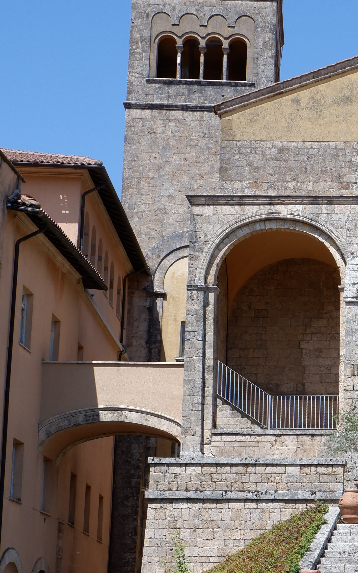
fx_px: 1483
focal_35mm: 95
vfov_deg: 21.7
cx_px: 445
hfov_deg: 13.3
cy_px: 409
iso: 200
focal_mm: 25.6
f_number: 9
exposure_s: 1/450
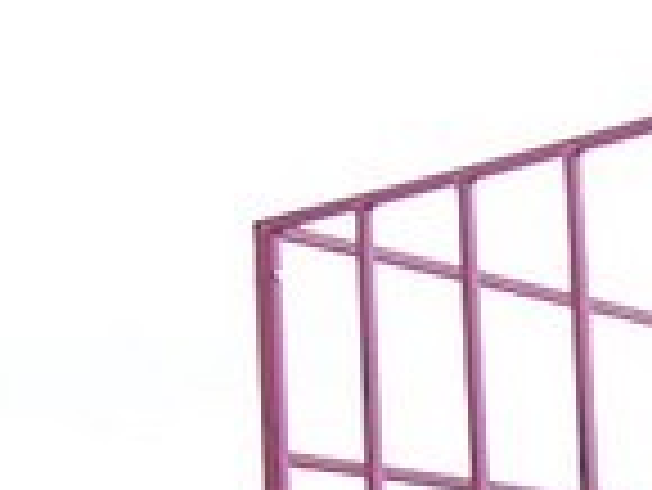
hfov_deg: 9.3
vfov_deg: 7.2
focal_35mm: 193
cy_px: 1182
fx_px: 3638
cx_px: 1457
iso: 80
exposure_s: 1/350
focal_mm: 6
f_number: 2.8
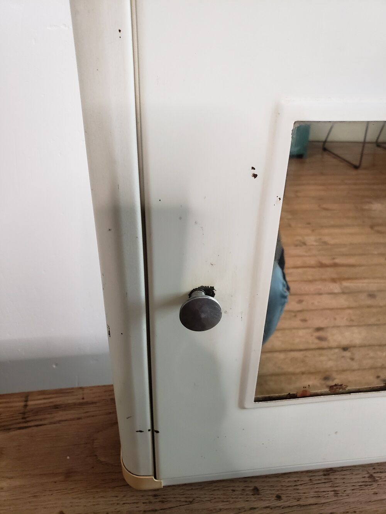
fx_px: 387
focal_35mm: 26
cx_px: 193
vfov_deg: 67.3
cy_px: 257
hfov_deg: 53.1
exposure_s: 1/32
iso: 250
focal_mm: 4.3
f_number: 2.4
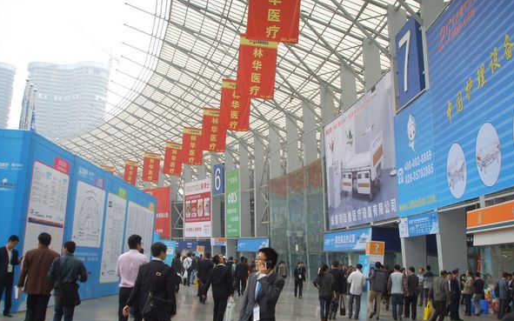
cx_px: 258
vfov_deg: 30.5
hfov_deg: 47.2
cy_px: 180
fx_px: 588
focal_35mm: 42
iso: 50
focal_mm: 6.6
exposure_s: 1/125
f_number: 3.5
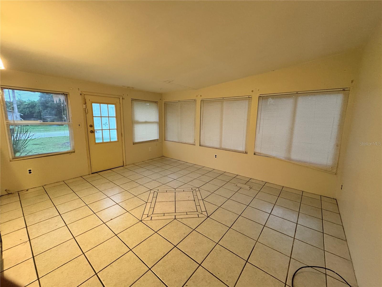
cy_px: 144
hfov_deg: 102.1
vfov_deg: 85.7
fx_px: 154
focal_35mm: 14
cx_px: 191
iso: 400
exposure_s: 1/60
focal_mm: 2.22
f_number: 2.2
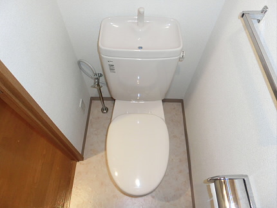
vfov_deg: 56.9
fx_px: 192
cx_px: 138
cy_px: 104
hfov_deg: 71.6
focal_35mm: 24
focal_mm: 4.24
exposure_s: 1/80
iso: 400
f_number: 3
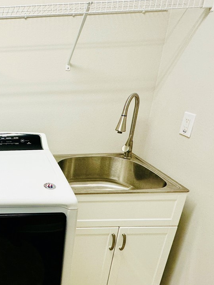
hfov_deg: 38.2
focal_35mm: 31
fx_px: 256
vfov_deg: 58.2
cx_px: -18
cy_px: 160
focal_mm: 2.22
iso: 160
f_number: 2.2
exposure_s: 1/120
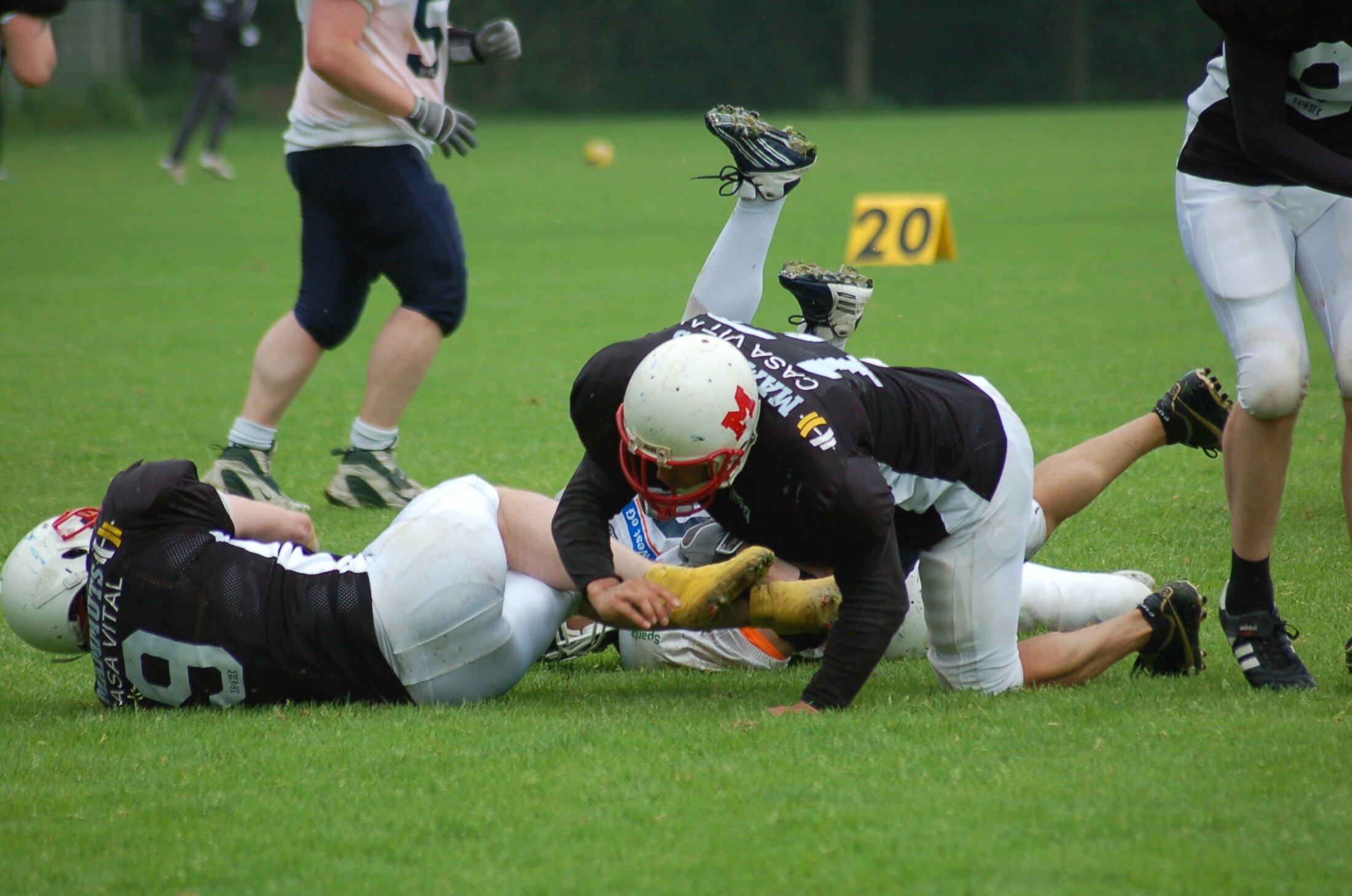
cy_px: 448
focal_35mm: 292
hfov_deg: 7.1
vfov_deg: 4.7
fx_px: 10964
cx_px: 676
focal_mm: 195
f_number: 5
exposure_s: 1/800
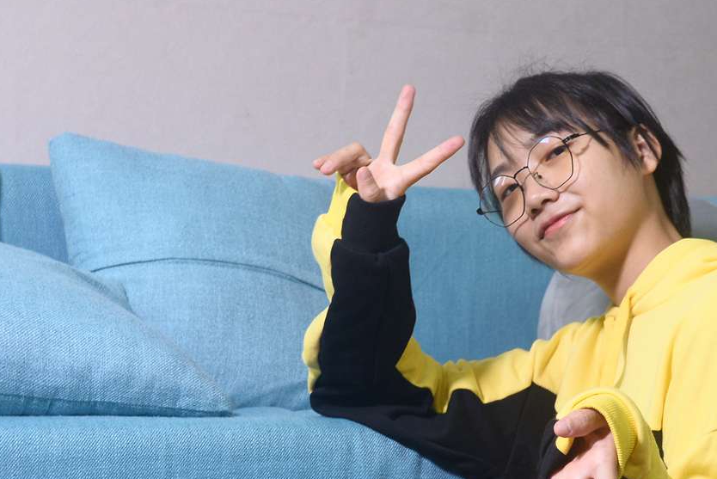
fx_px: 1754
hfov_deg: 23.0
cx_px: 470
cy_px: 403
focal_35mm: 88
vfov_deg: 15.4
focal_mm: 35
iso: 800
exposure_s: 1/125
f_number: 5
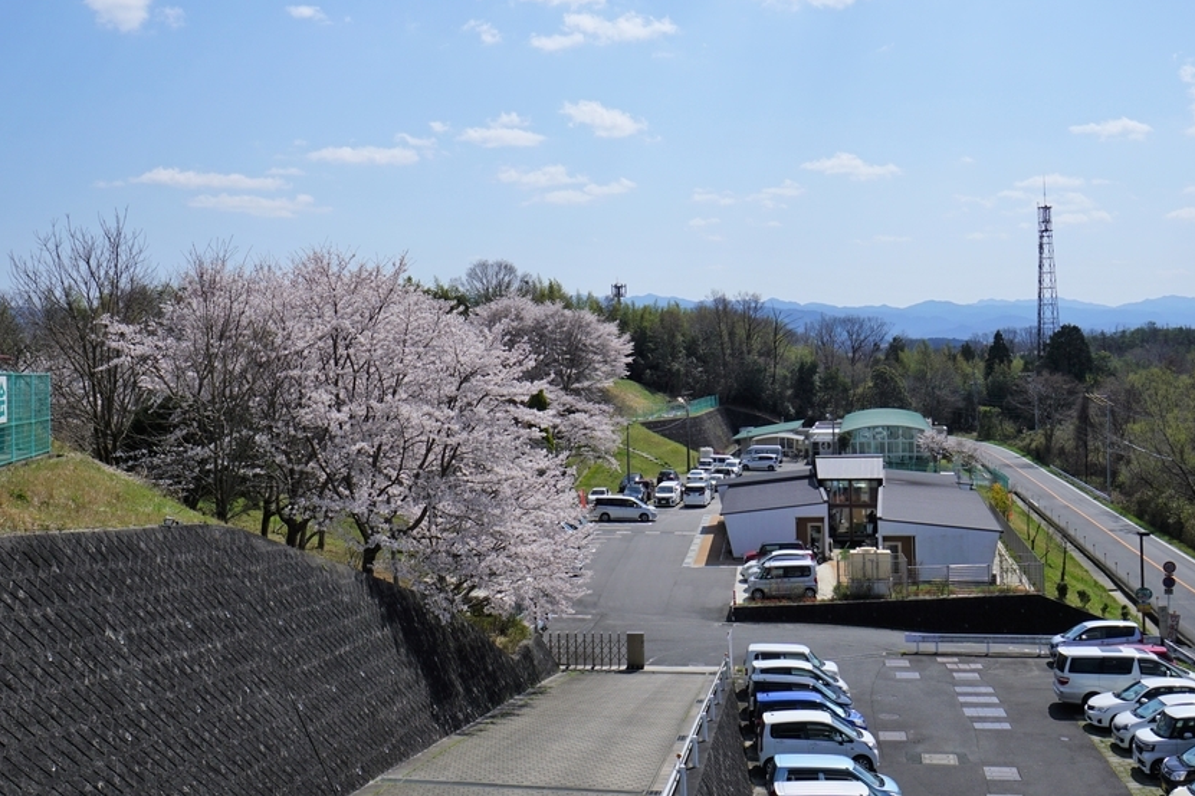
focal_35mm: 39
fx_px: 1294
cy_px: 361
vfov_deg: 34.2
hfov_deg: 49.5
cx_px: 618
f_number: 10
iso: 100
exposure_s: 1/320
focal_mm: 18
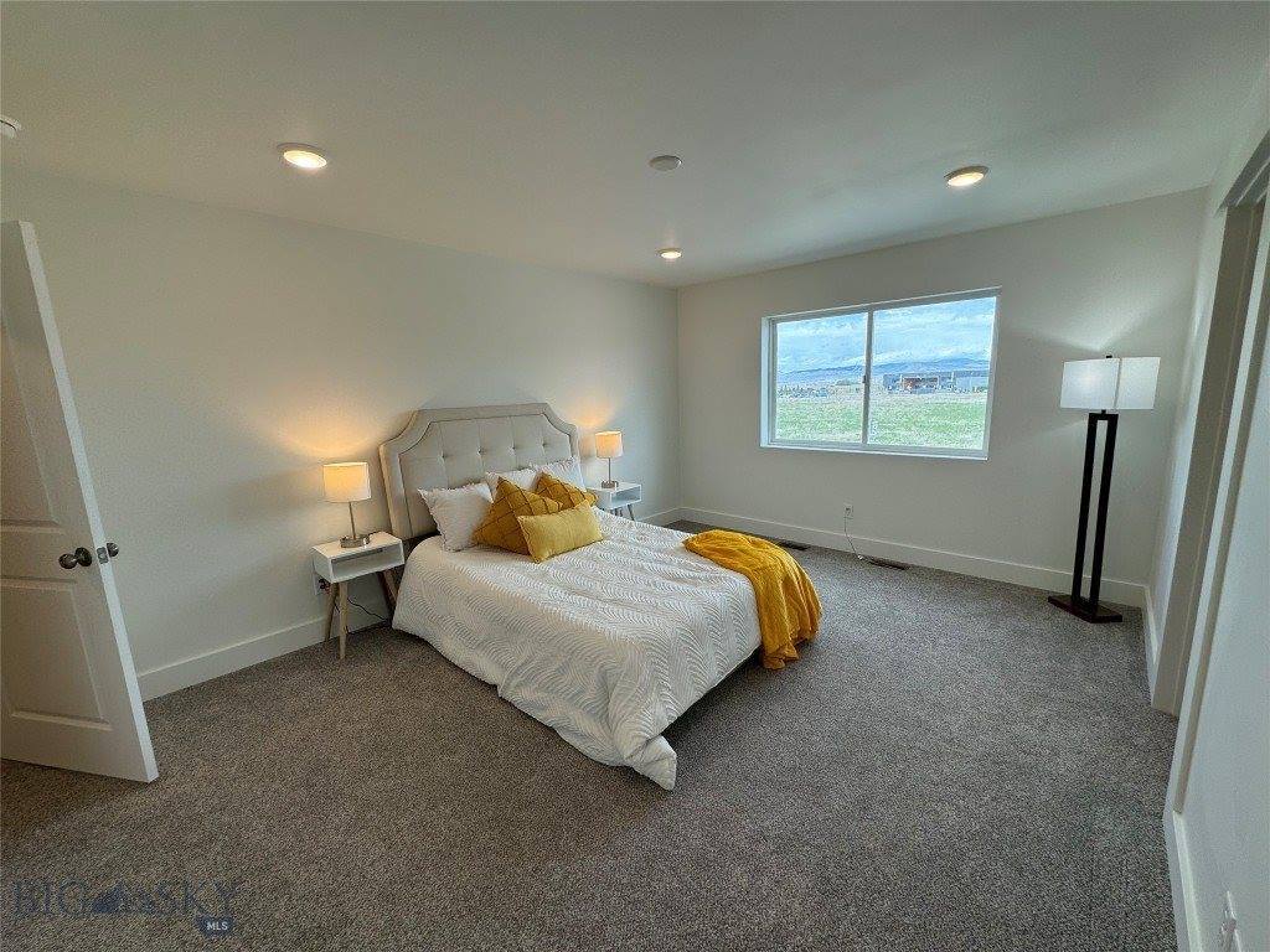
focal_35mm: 14
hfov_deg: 102.1
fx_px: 514
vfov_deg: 85.7
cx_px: 635
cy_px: 476
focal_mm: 2.22
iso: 40
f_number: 2.2
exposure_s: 1/190
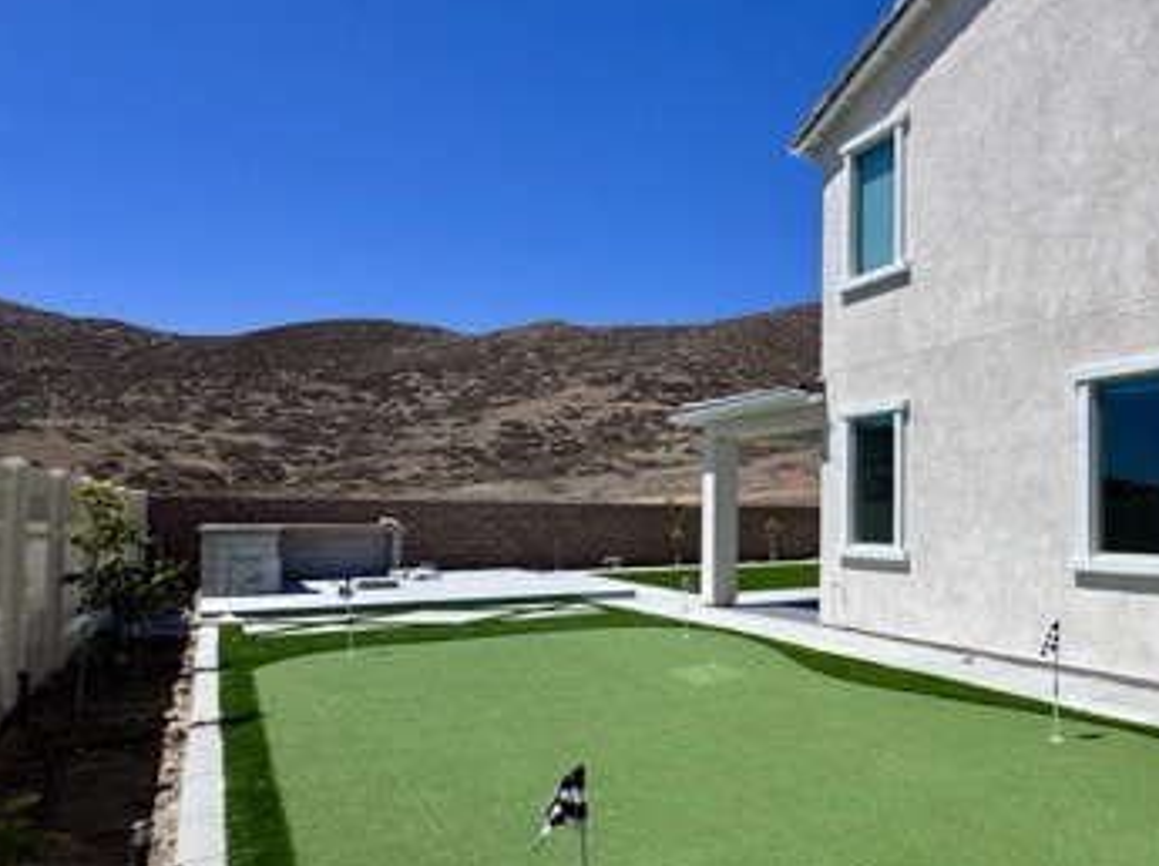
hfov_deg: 59.9
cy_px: 507
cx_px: 984
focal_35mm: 26
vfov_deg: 52.7
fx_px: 870
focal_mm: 2.22
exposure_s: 1/3906
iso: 40
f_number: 2.2
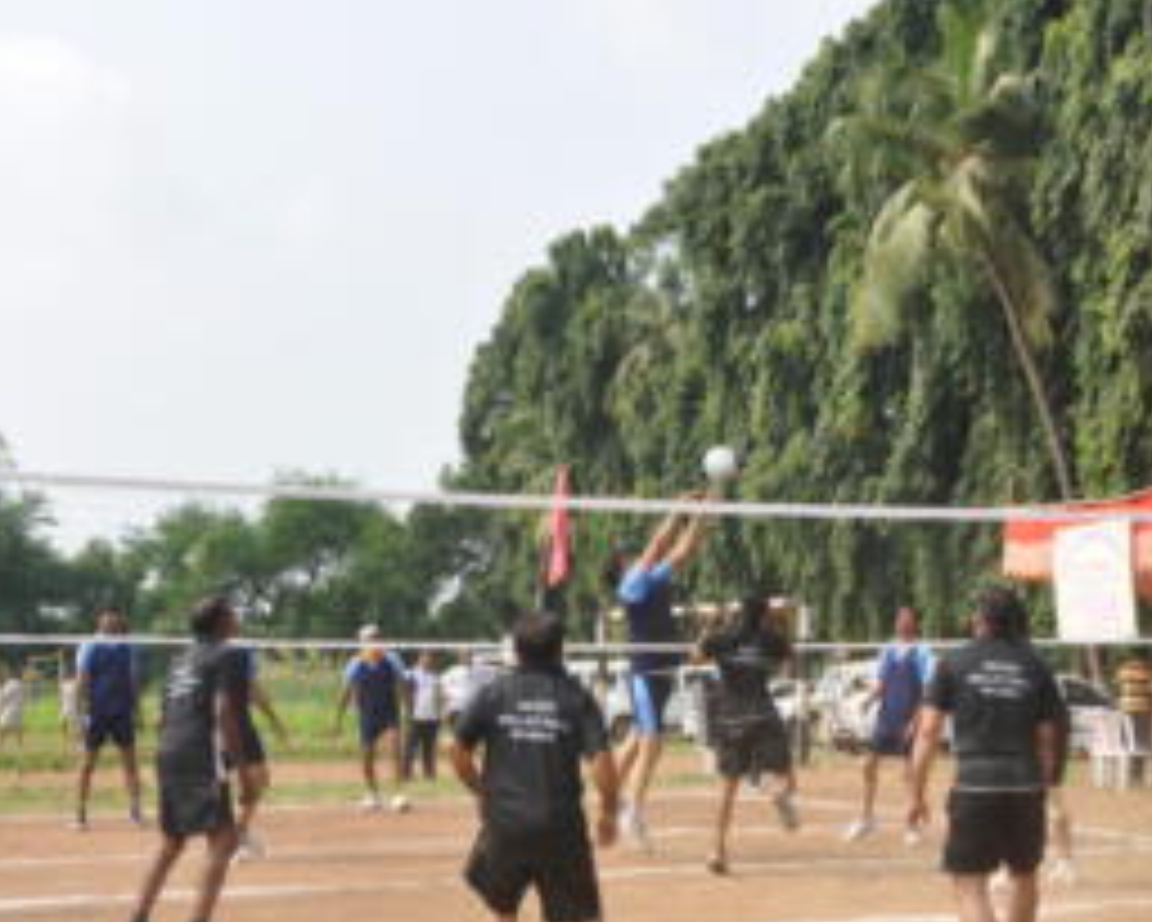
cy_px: 526
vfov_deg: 23.1
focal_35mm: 66
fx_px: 2251
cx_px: 932
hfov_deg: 28.1
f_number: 8
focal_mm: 24
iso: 200
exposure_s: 1/250
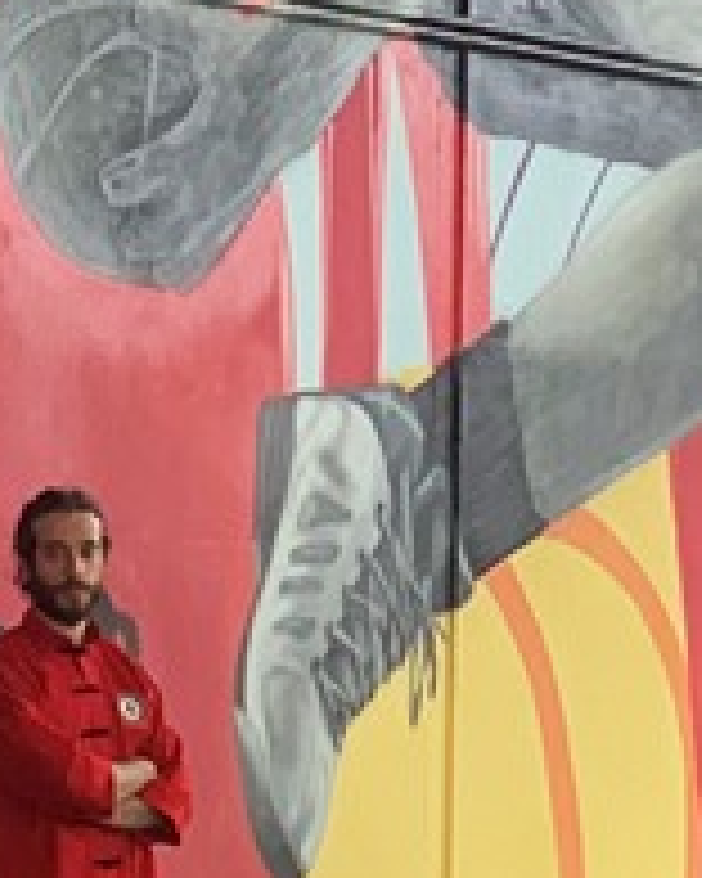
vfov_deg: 7.2
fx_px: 6908
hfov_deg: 5.7
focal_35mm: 266
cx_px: -536
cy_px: 1301
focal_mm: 6
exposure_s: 1/108
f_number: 2.4
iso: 125
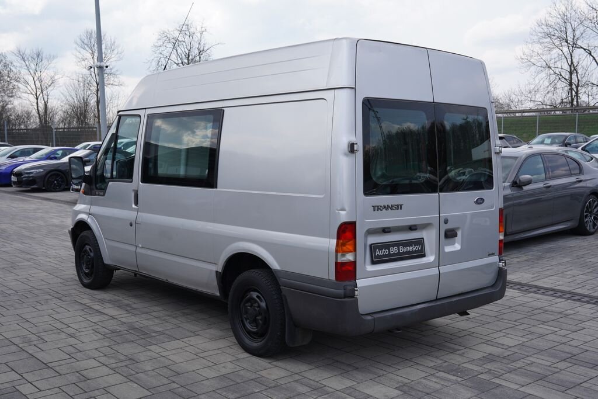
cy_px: 200
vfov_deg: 35.1
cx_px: 299
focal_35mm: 38
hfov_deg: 50.7
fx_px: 631
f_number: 7.1
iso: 100
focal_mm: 38
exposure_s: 1/250
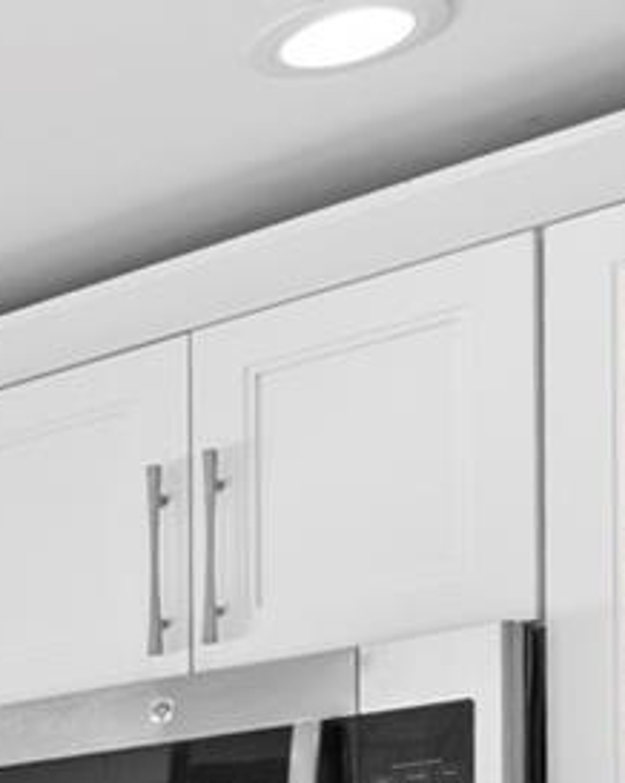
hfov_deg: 12.0
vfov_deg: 19.2
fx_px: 2101
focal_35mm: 91
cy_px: 1070
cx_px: -1052
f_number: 6.3
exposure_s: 1/15
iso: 320
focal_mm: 11
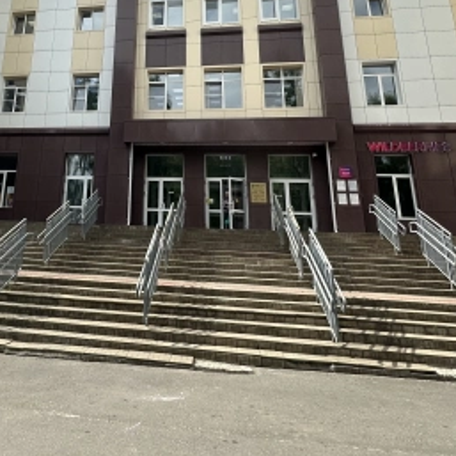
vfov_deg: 51.0
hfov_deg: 52.2
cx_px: 126
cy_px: 98
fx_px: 447
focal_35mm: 30
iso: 50
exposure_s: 1/1261
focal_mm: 2.22
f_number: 2.2
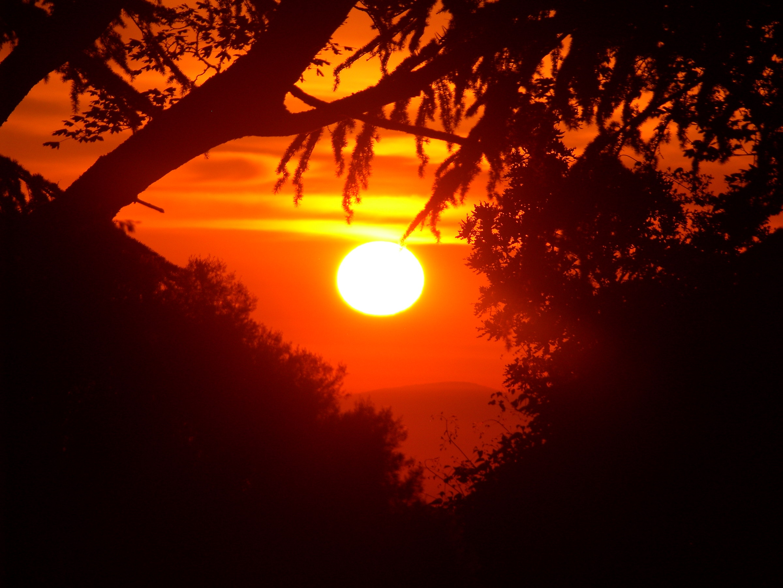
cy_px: 294
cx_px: 392
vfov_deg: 3.5
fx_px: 9500
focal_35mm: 420
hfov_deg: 4.7
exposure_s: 1/1000
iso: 50
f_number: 5
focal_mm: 104.7
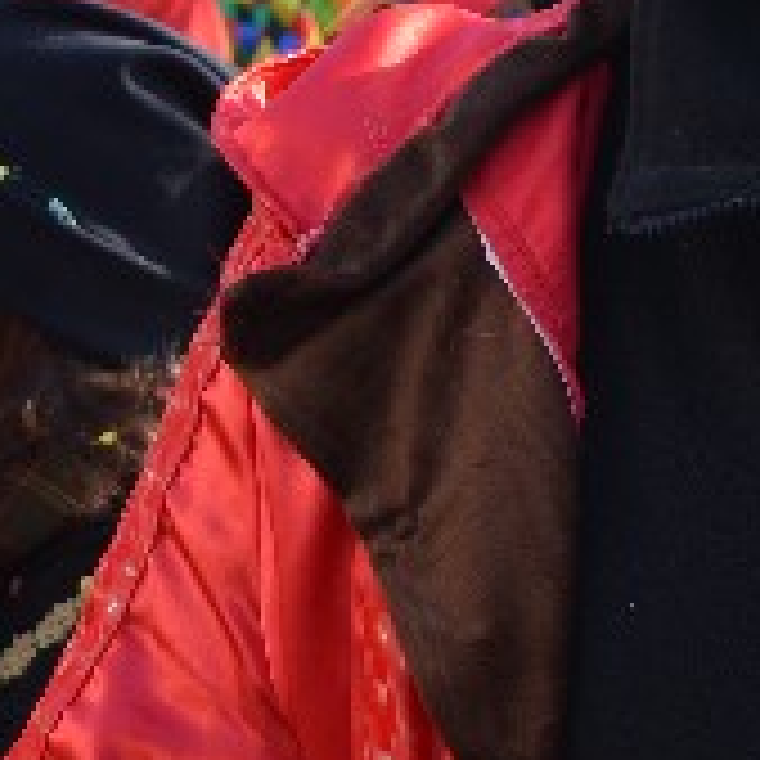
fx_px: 6111
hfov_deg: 7.0
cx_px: -297
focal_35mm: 246
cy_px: 112
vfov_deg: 7.1
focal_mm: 32
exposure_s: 1/250
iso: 200
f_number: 8
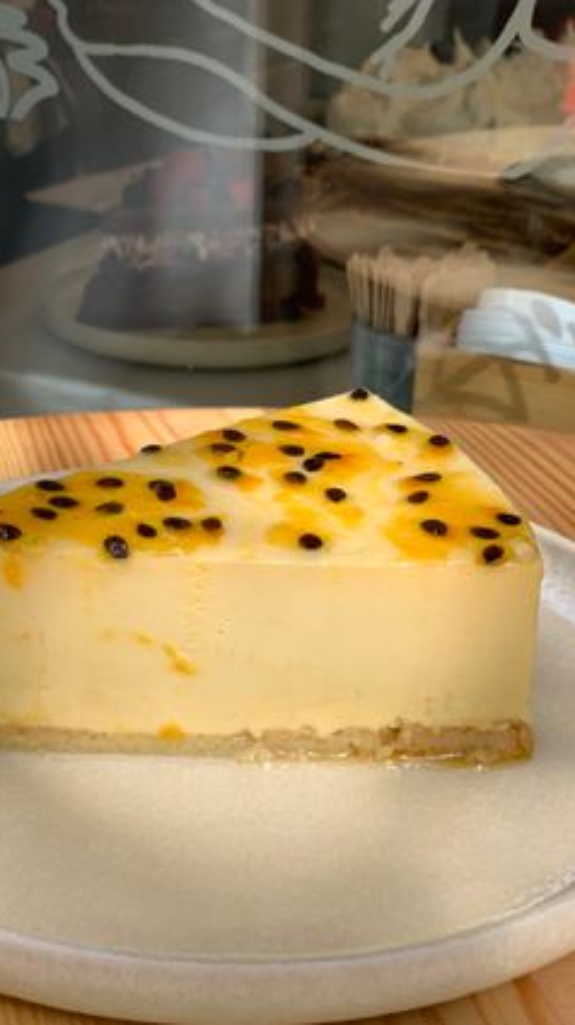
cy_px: 512
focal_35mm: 57
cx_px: 196
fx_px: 1547
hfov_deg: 21.0
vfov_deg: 36.6
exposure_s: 1/156
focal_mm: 6
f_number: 2.4
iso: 16
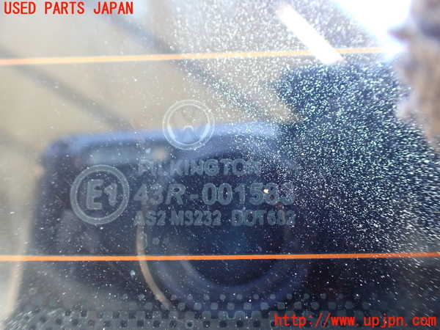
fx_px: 381
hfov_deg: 60.0
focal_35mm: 30
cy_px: 165
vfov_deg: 46.8
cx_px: 220
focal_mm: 5.4
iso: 800
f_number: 2.3
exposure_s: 1/50
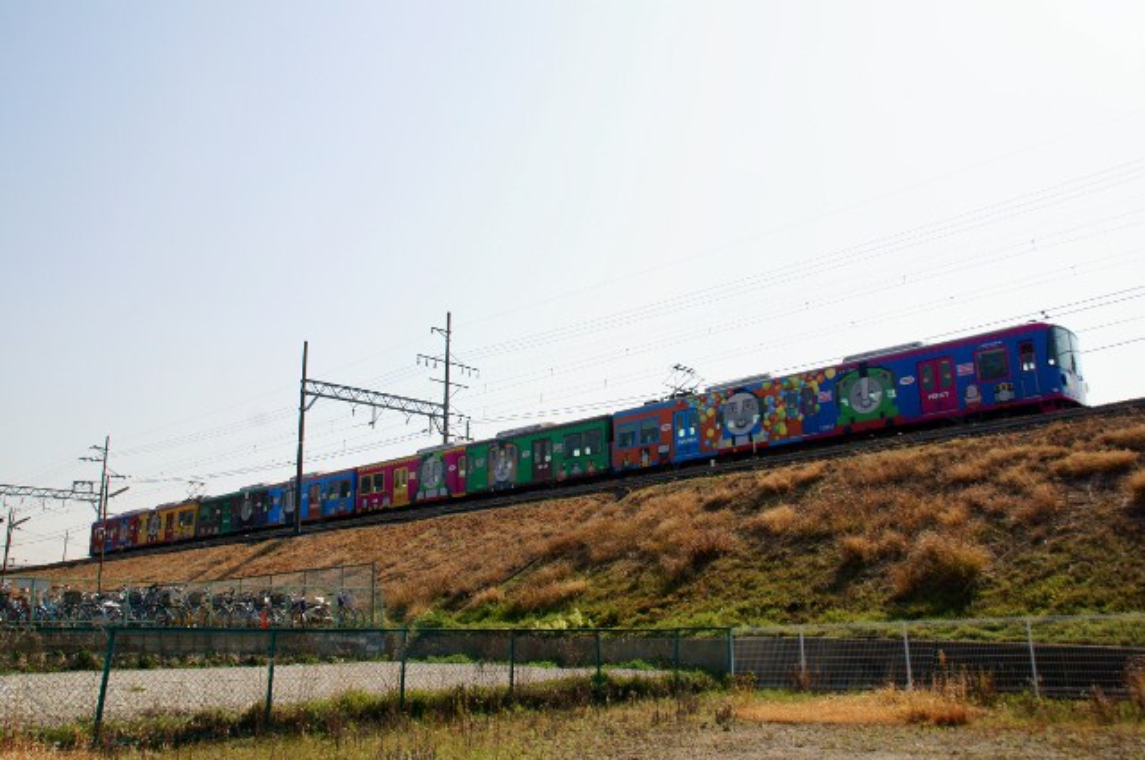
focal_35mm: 33
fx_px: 1048
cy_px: 380
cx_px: 572
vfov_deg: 39.9
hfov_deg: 57.3
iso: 200
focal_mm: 22
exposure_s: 1/400
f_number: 9
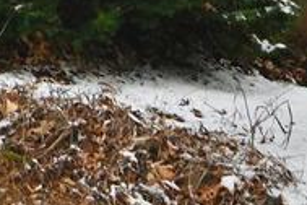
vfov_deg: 7.8
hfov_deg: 12.1
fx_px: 1364
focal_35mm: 160
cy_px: -335
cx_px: -188
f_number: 5
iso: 200
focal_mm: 21
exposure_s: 1/250
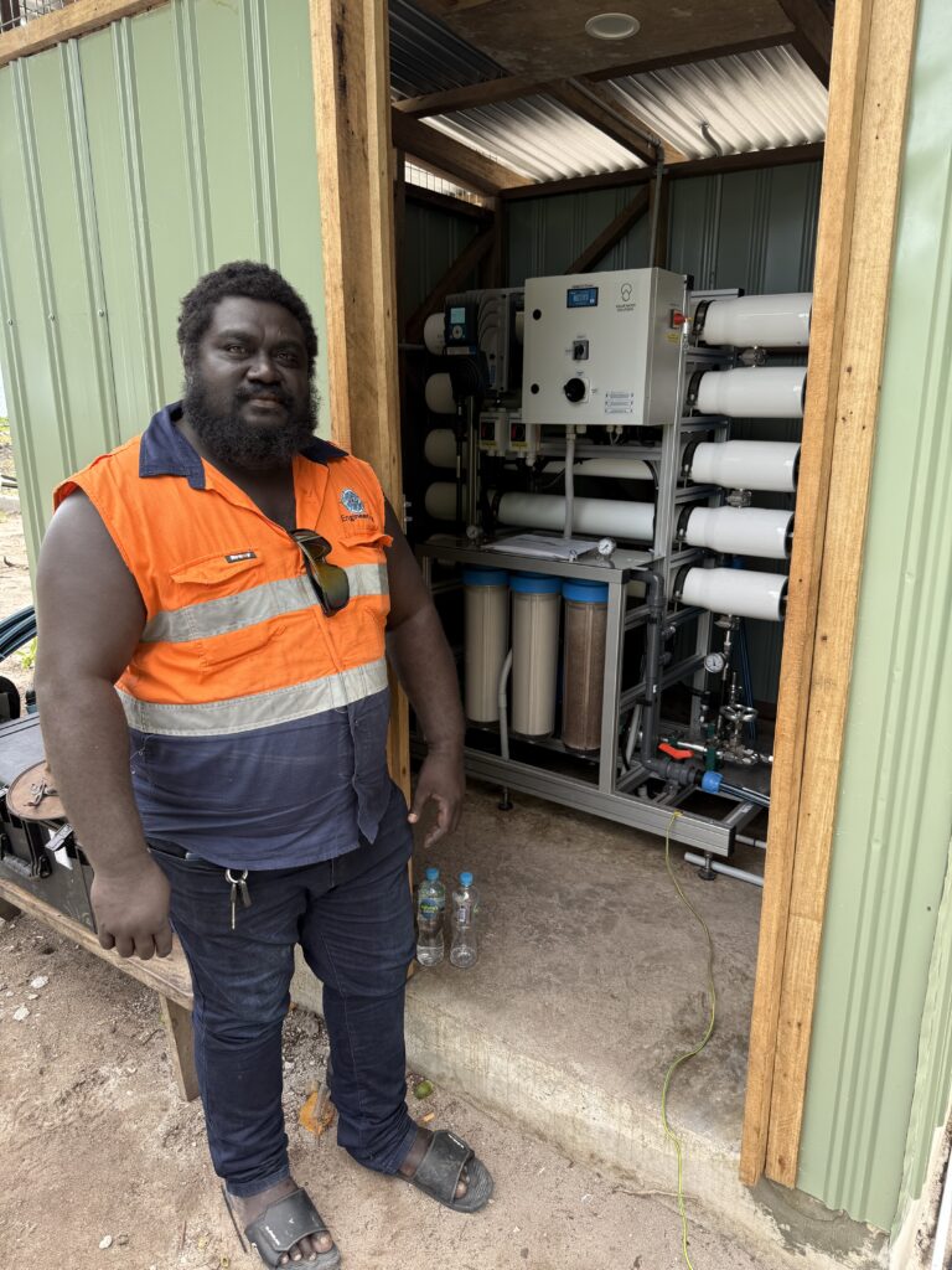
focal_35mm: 24
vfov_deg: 71.6
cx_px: 476
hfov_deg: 56.8
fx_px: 880
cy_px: 635
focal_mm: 6.76
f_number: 1.78
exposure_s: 1/250
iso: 80
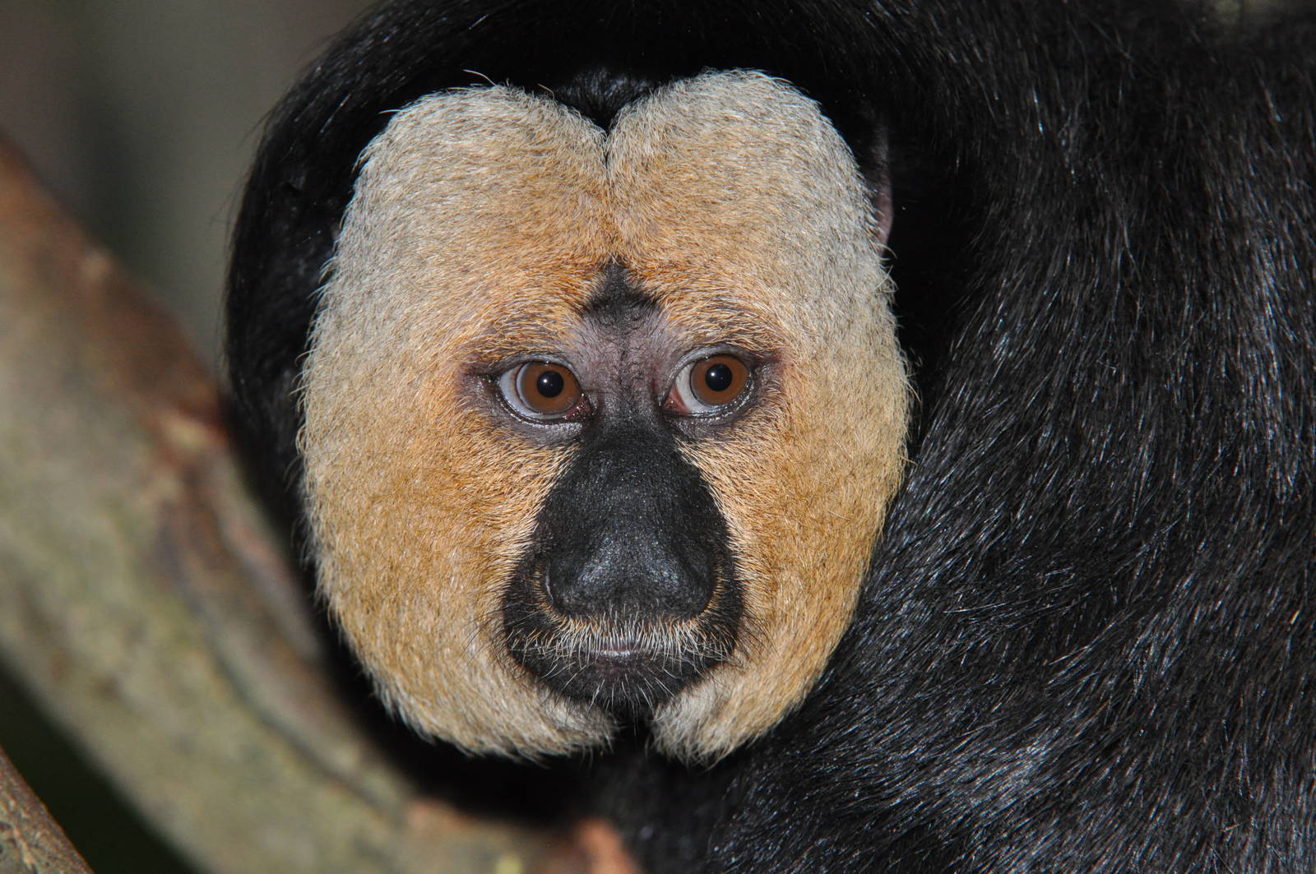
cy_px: 437
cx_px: 658
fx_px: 10133
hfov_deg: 7.4
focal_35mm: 278
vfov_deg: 4.9
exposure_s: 1/125
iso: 1000
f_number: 9
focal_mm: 185
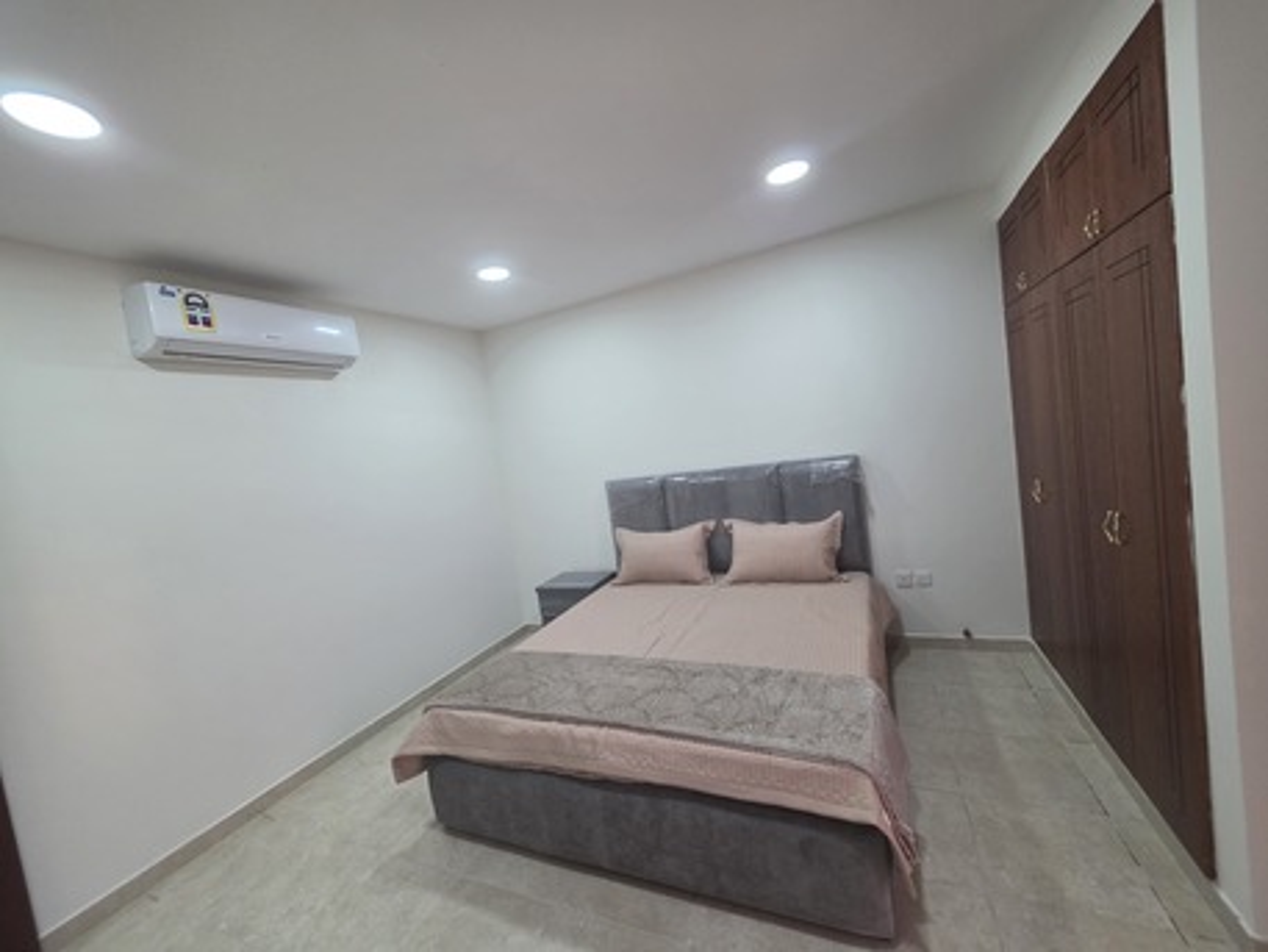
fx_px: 476
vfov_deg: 89.9
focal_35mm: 13
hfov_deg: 106.2
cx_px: 634
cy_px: 476
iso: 250
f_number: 1.9
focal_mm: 2.2
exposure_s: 1/100
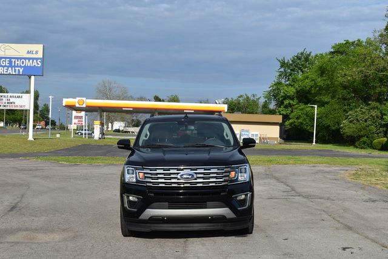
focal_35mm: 52
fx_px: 566
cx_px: 194
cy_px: 130
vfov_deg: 25.8
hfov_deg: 37.8
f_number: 9
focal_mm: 35
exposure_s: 1/320
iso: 100
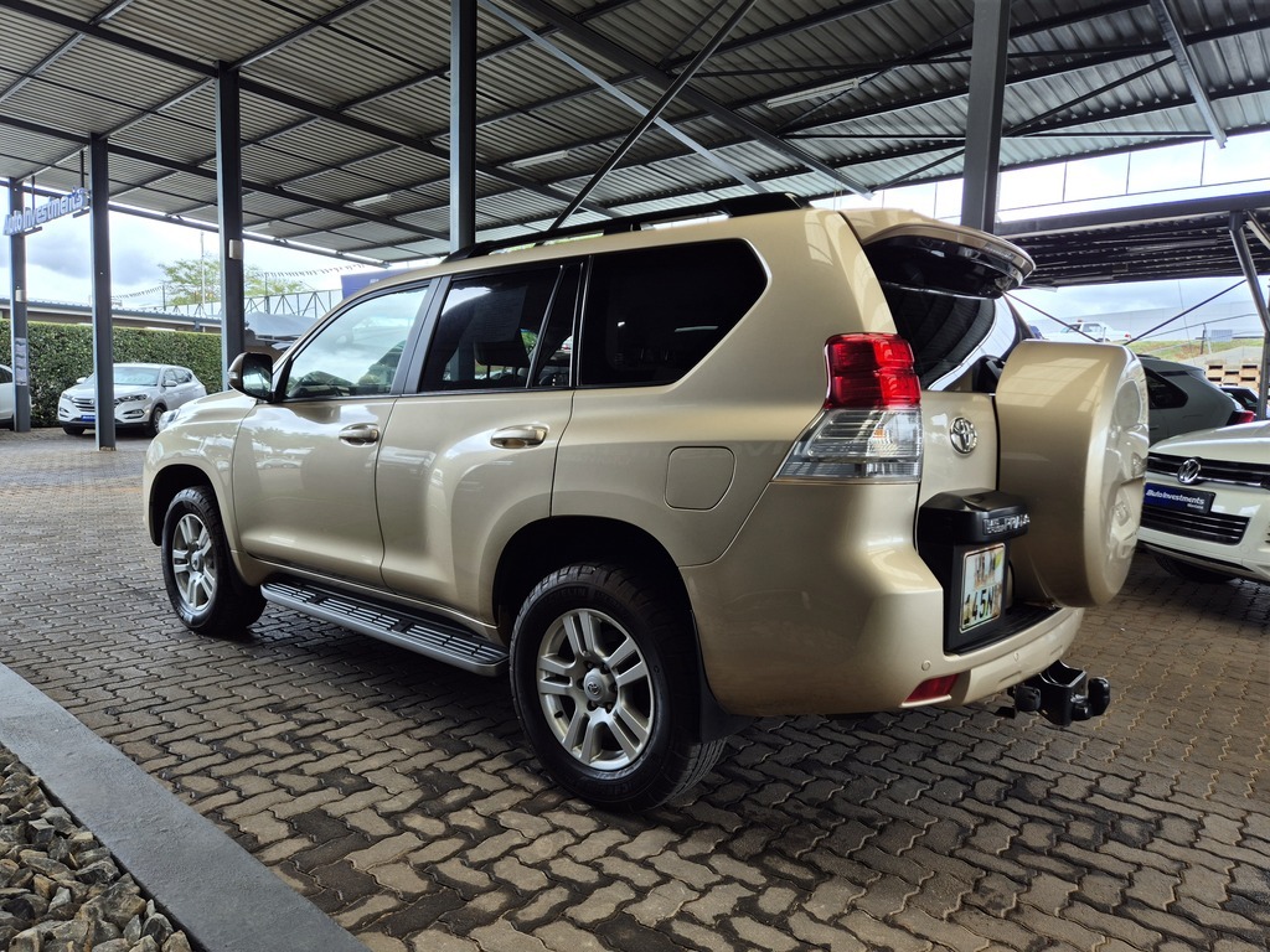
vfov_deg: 58.9
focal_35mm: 23
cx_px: 635
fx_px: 844
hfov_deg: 73.9
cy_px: 476
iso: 25
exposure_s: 1/180
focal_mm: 5.4
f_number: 1.8
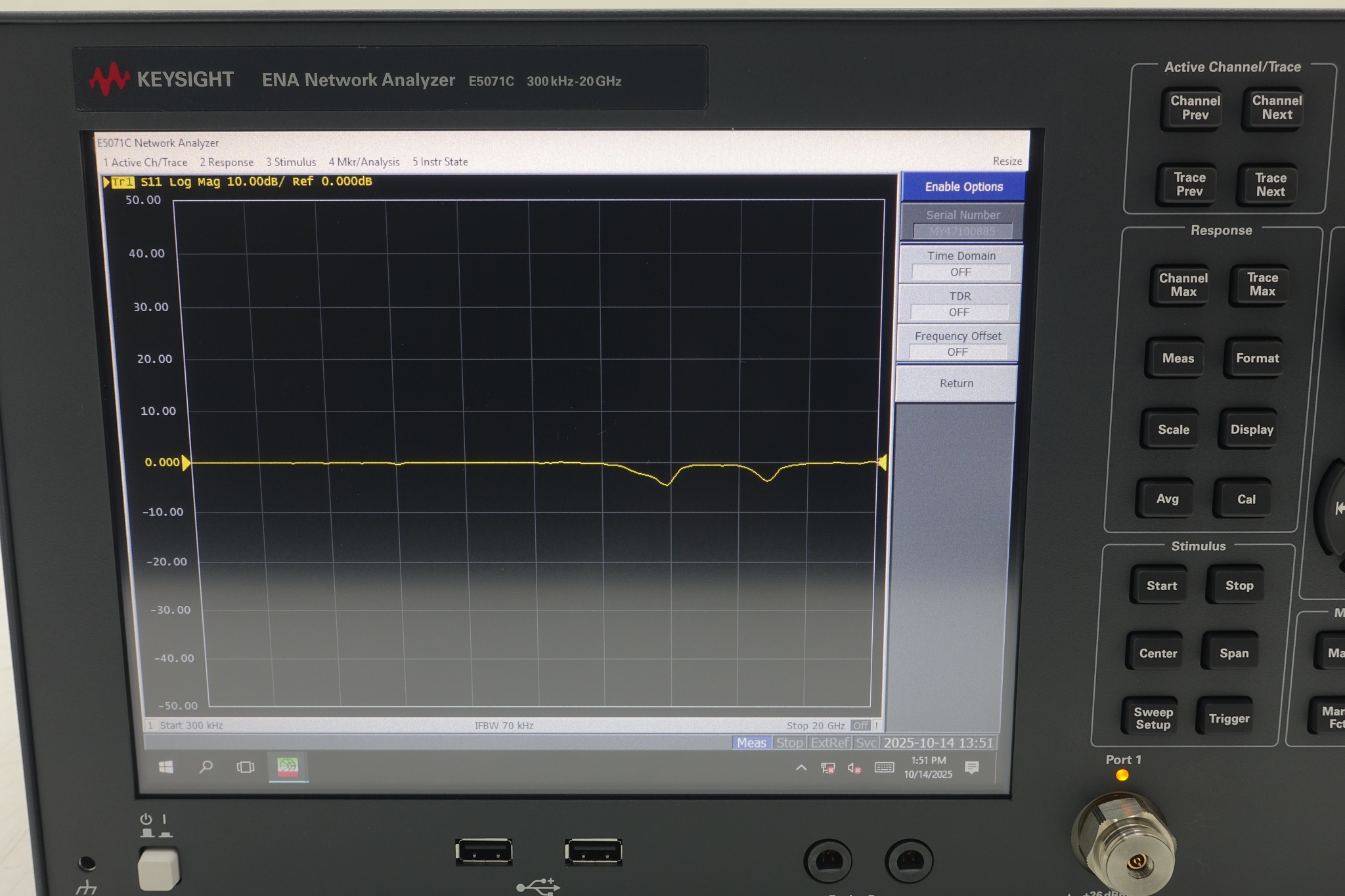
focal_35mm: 41
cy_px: 448
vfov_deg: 32.6
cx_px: 672
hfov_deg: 47.4
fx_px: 1532
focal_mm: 14.9
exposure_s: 1/8
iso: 80
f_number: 5.6
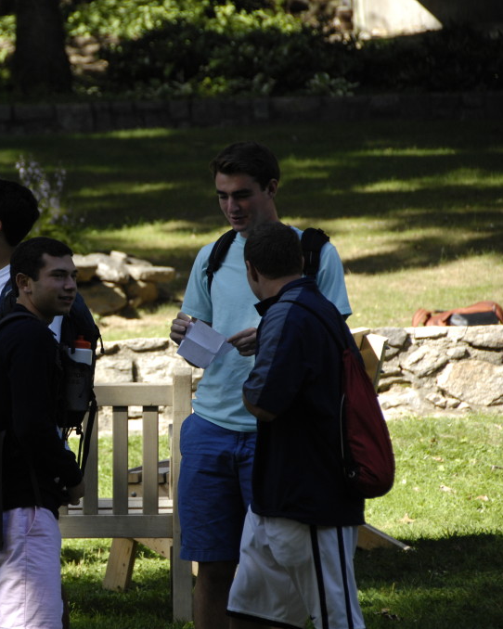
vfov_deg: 6.7
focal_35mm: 287
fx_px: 5338
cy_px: 314
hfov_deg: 5.4
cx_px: 61
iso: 320
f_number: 5.6
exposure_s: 1/320
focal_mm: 135
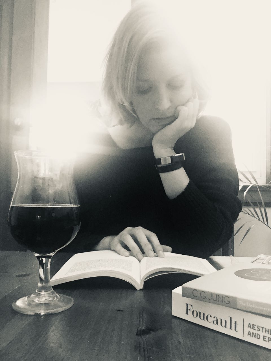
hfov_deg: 45.4
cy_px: 180
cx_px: 136
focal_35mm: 31
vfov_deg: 58.4
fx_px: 324
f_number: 2.2
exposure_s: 1/30
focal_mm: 2.65
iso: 250
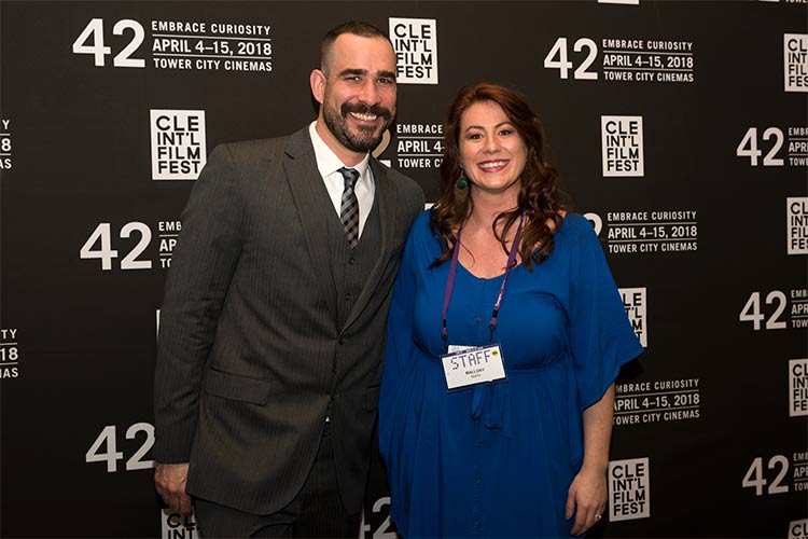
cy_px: 270
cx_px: 404
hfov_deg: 42.7
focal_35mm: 46
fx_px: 1032
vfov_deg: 29.2
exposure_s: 1/200
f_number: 6.3
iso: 200
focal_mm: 46
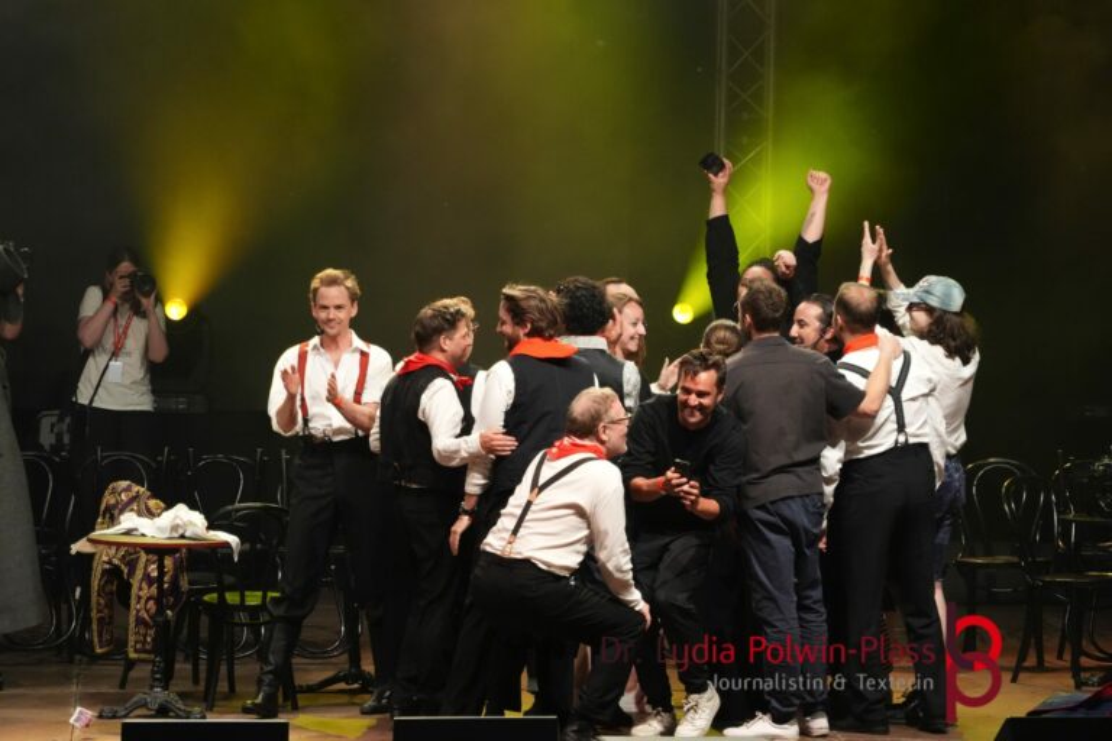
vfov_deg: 5.9
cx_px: 556
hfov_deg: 8.9
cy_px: 370
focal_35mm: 231
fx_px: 7135
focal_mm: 154
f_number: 5.6
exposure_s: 1/250
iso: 4000
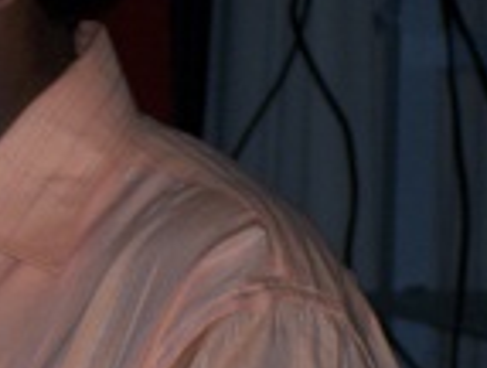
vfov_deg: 4.2
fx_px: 5021
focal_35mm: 356
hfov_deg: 5.5
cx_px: -138
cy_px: 218
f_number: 4.8
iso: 80
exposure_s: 1/125
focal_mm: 22
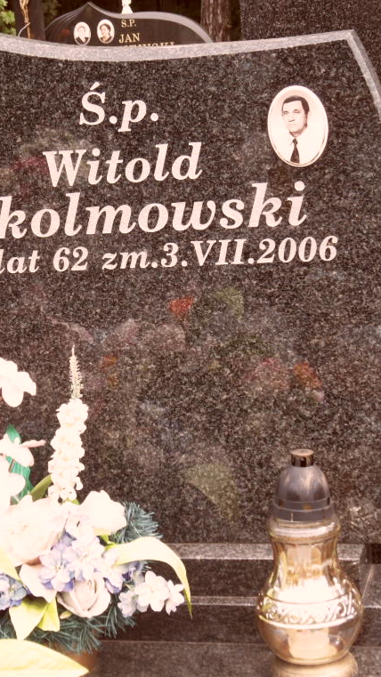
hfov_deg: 13.7
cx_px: 123
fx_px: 1581
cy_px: 336
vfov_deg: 24.2
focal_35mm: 88
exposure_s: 1/125
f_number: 4
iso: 80
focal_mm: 10.3
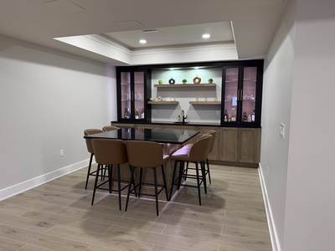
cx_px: 168
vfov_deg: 56.8
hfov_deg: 71.6
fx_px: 232
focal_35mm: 24
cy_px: 126
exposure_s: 1/100
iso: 200
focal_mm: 6.76
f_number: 1.78
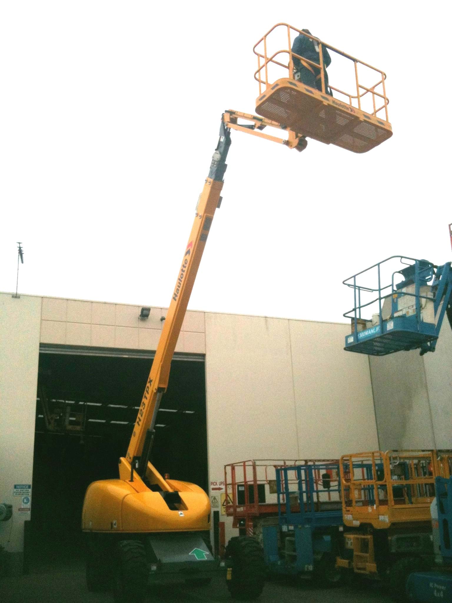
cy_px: 302
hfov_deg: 40.7
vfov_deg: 52.6
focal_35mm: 35
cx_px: 226
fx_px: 609
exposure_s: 1/841
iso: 64
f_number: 2.8
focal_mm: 3.85
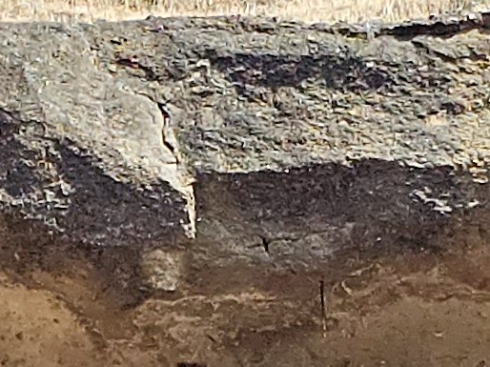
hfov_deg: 10.9
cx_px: -101
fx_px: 2533
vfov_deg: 7.5
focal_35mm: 179
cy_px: 1003
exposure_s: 1/272
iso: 10
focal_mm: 6.3
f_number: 1.7
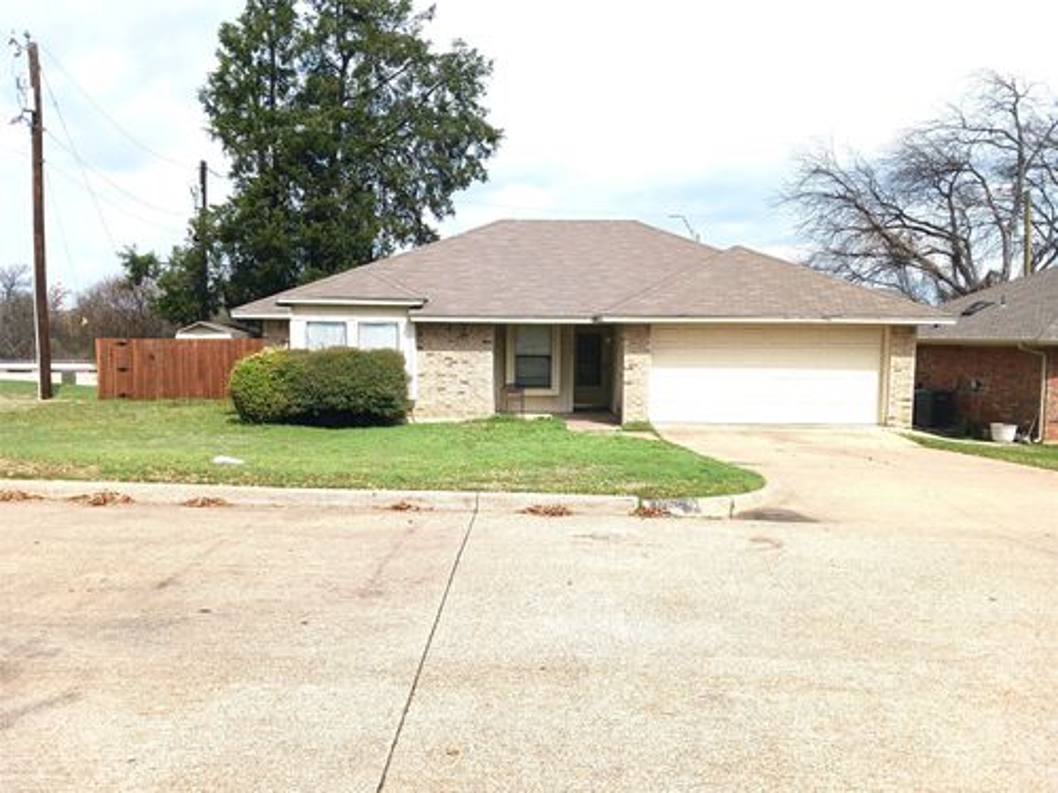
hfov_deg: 65.3
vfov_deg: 51.4
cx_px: 529
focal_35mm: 27
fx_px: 825
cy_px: 396
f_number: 1.8
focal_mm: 4
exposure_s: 1/395
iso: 20
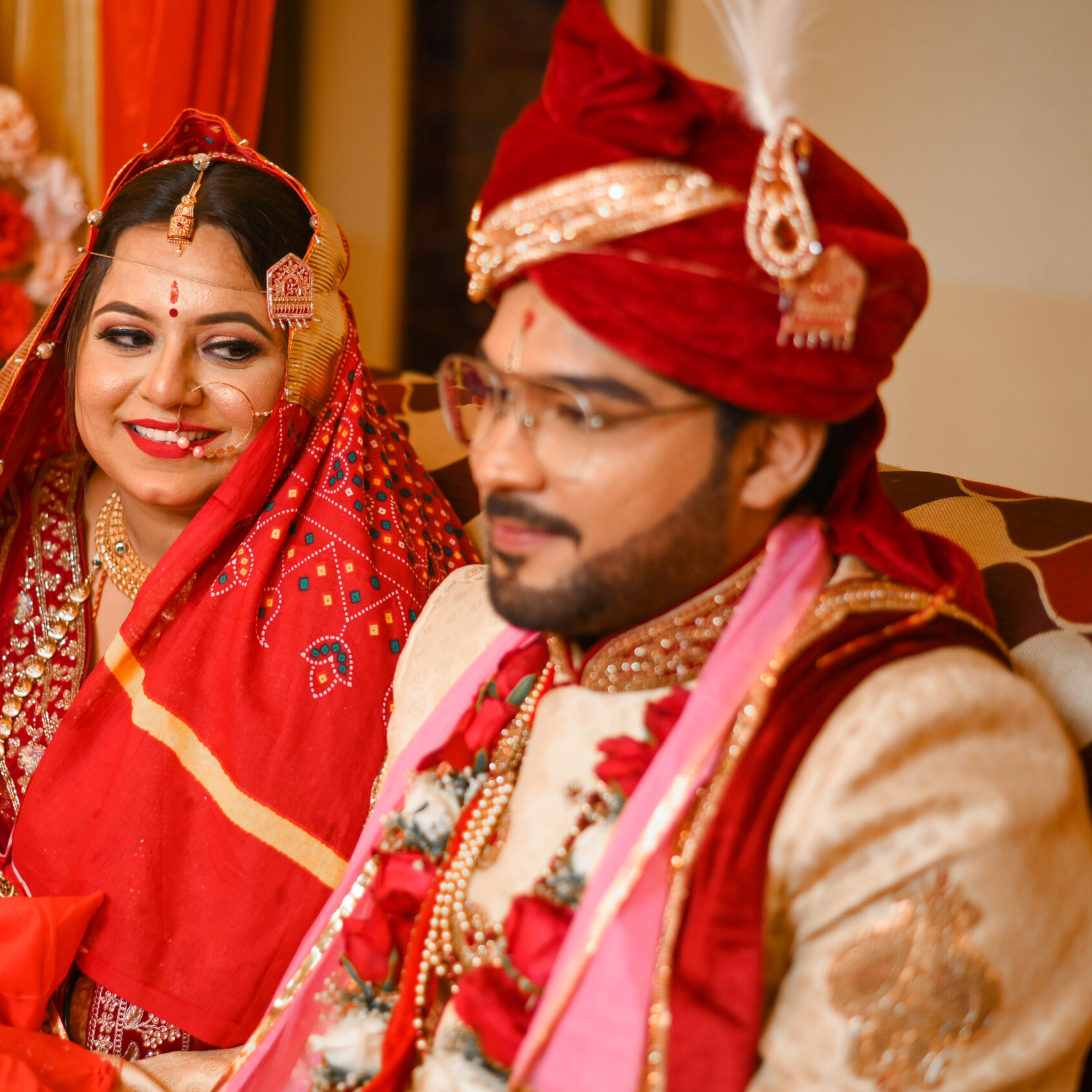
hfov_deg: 26.8
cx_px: 382
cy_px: 548
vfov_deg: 26.9
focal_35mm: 64
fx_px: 2284
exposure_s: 1/400
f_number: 2
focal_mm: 50
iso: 250
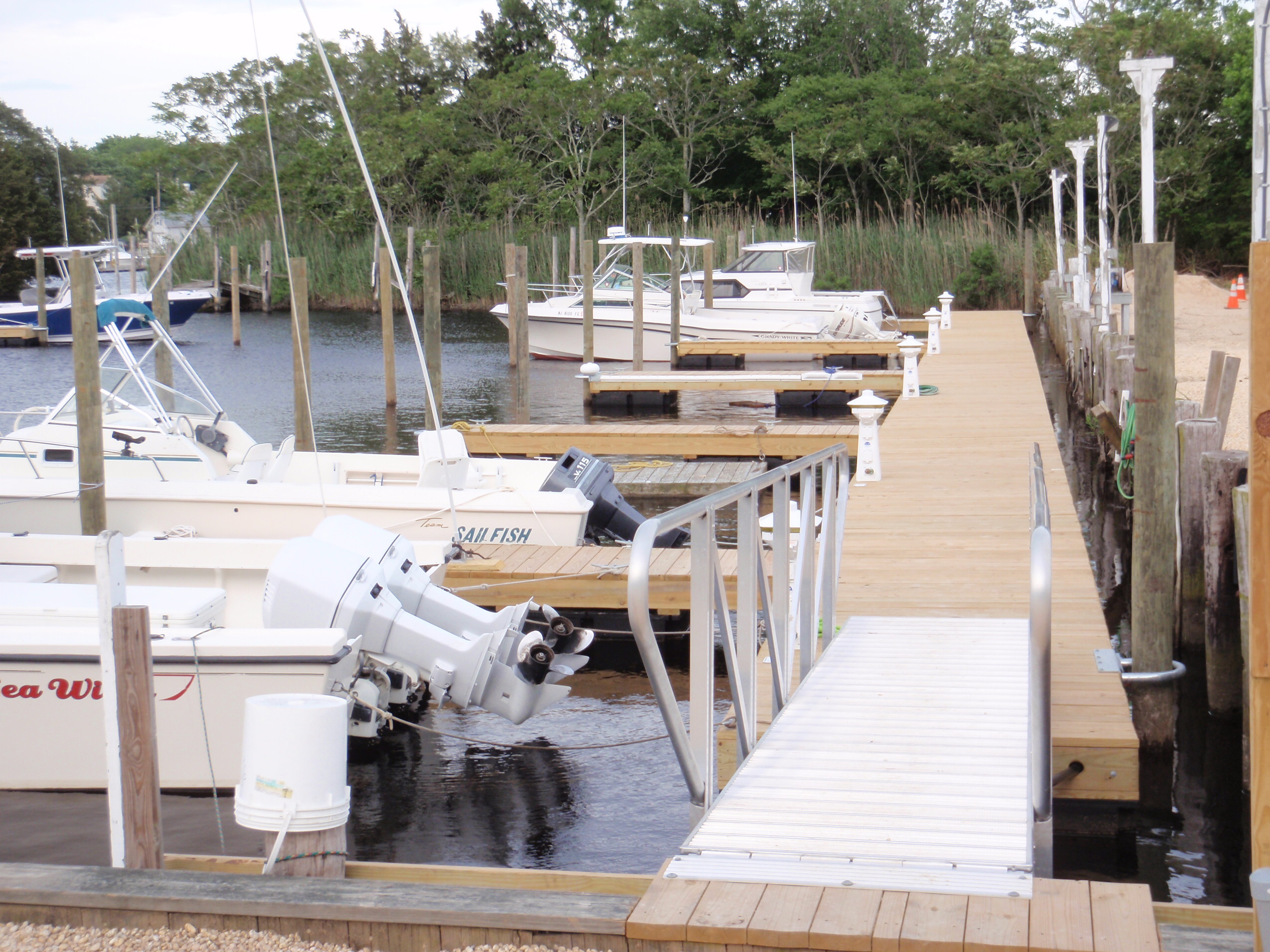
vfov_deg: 29.7
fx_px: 1798
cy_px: 476
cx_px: 635
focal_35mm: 49
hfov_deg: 38.9
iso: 64
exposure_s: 1/50
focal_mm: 8.89
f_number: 4.4
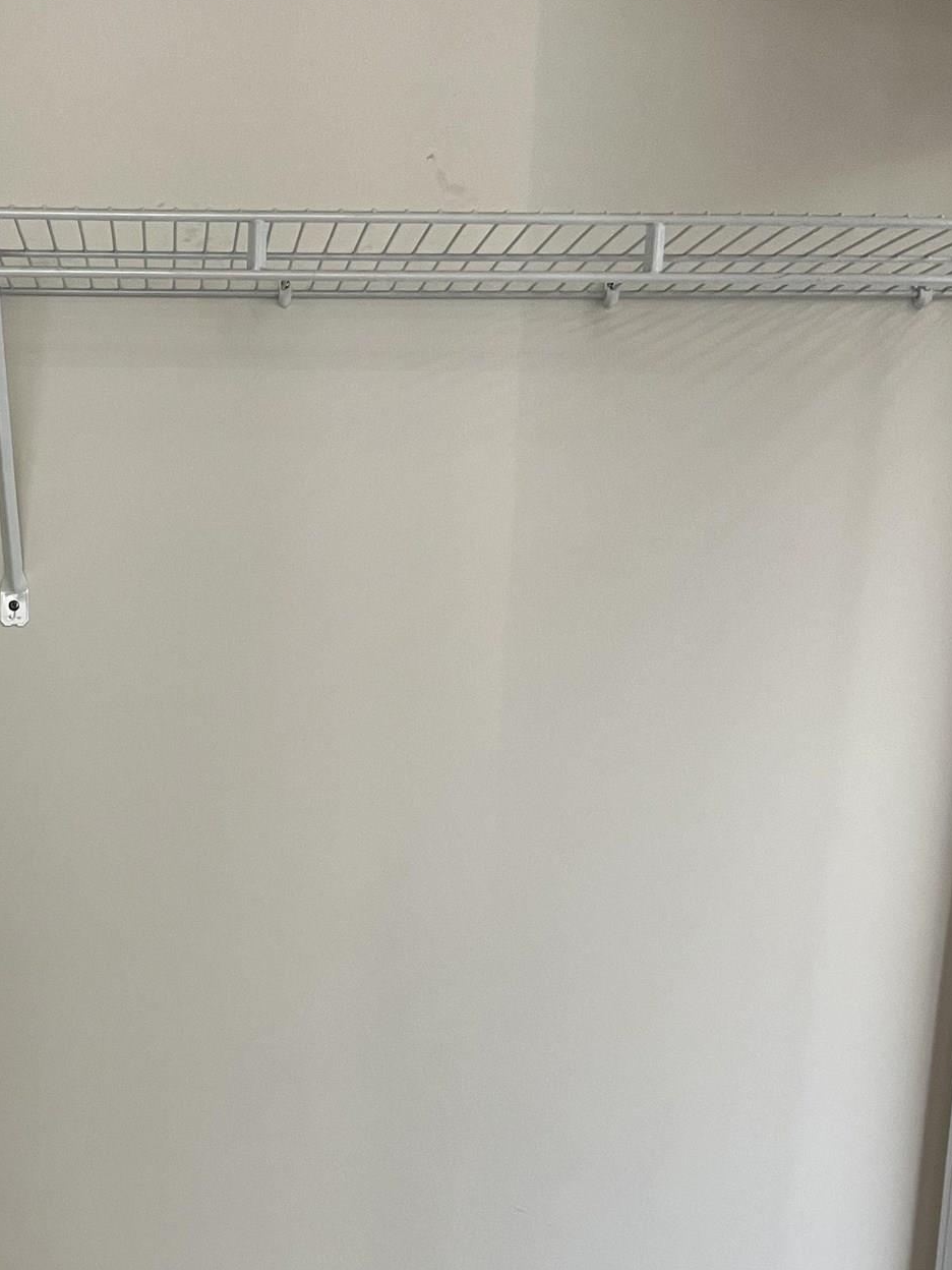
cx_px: 144
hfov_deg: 29.3
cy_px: 1011
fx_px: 1760
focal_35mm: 48
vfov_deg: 38.2
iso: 250
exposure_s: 1/60
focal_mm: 5.1
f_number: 1.6
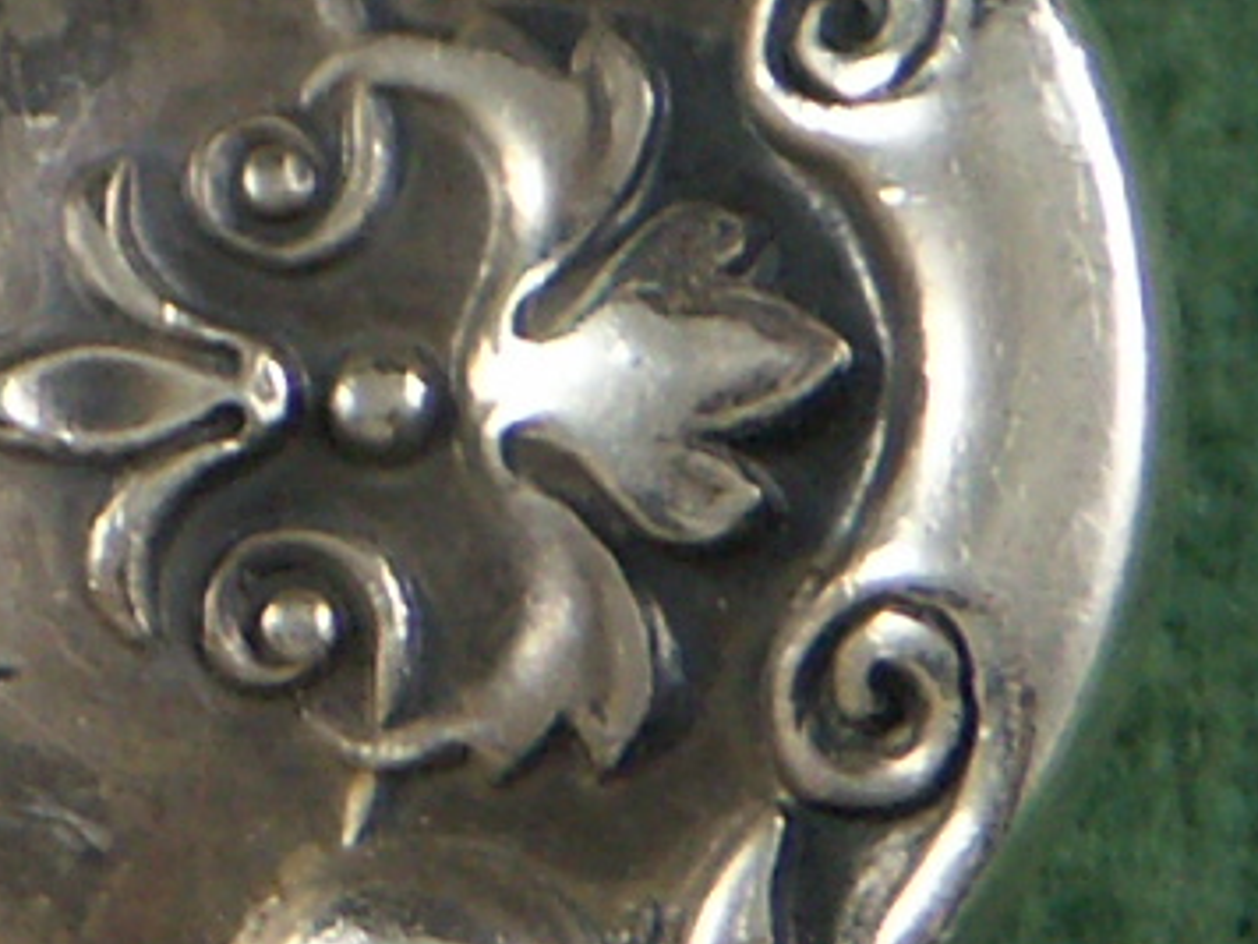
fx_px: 42520
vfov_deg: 1.3
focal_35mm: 1170
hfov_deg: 1.7
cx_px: -1431
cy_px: 301
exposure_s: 1/60
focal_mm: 50.8
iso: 100
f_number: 3.5
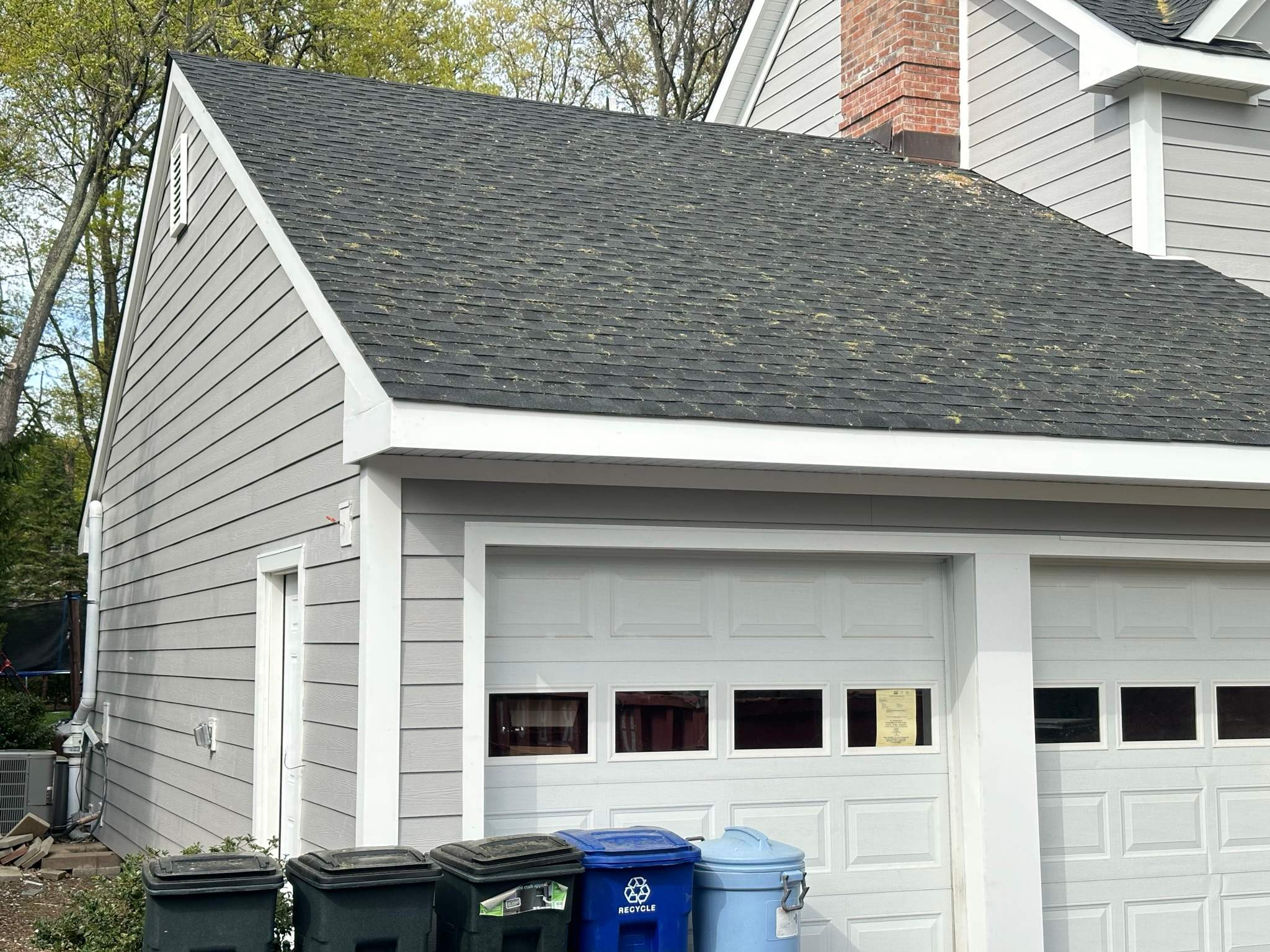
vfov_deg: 30.3
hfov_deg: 39.7
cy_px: 476
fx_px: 1761
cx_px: 635
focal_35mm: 48
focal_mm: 6.86
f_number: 1.78
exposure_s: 1/1041
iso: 64
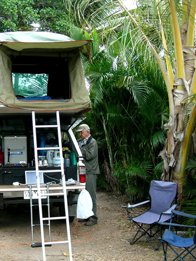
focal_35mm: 49
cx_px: 73
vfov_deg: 38.9
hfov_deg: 29.6
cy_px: 132
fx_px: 370
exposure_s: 1/30
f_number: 2.7
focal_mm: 6
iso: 50
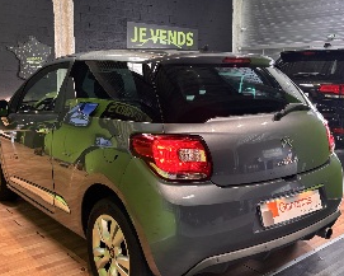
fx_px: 397
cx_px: 189
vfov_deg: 38.2
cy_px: 139
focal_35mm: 39
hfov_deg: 46.8
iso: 320
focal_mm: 5.96
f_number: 1.6
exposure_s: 1/50
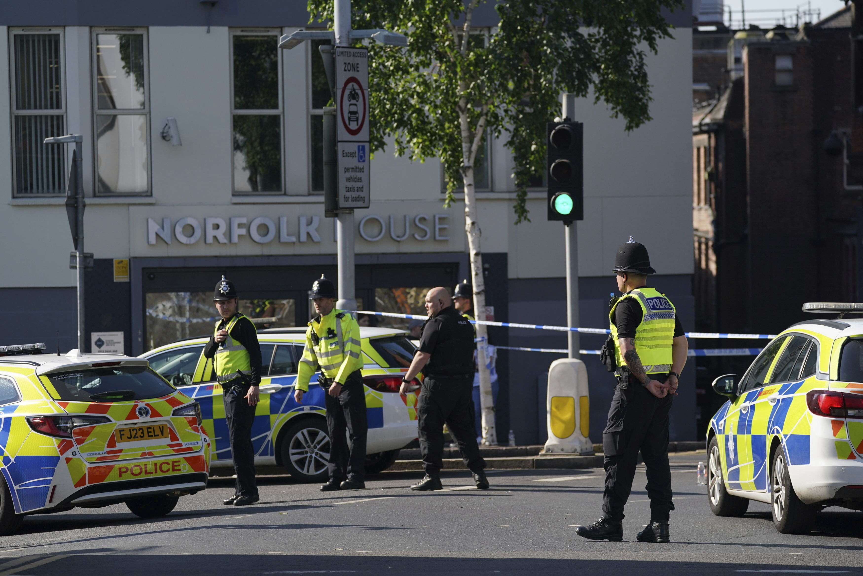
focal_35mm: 160
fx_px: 3835
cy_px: 288
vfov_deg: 8.6
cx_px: 432
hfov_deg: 12.8
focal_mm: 160
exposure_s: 1/2000
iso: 500
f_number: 5
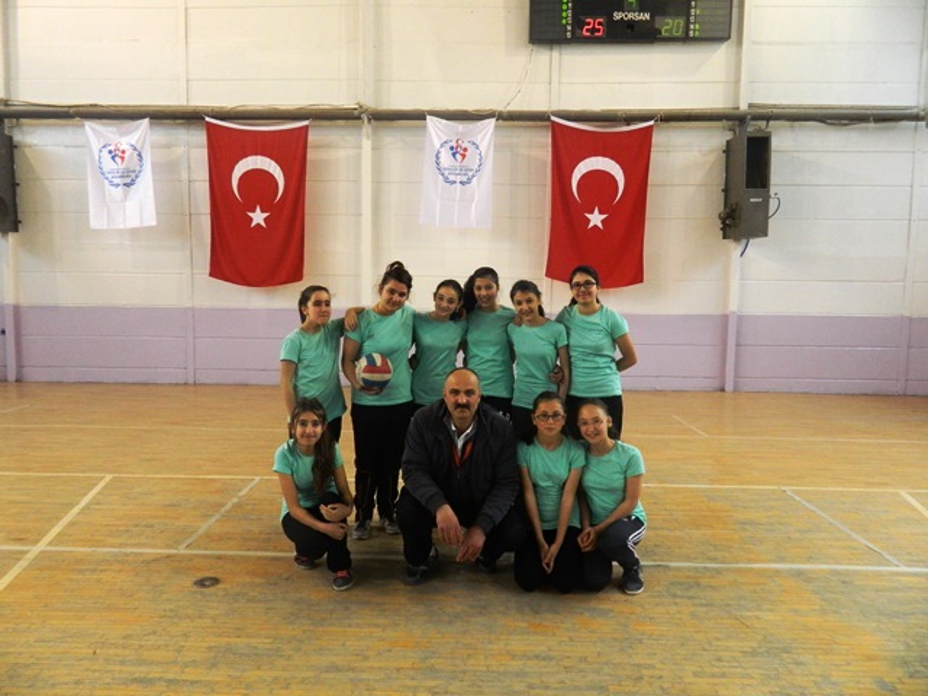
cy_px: 348
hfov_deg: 69.4
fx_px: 670
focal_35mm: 25
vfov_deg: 54.9
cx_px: 464
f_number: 3.1
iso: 400
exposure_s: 1/100
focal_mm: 4.5
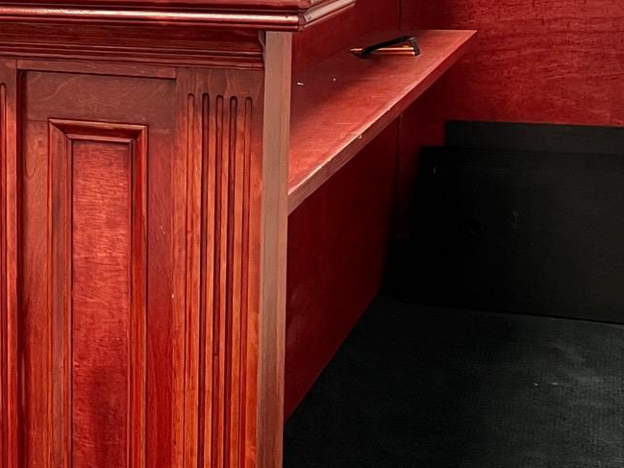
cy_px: 76
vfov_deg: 17.8
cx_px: -105
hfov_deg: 22.2
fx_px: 1478
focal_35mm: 82
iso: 80
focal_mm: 5.7
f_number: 1.5
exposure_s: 1/57
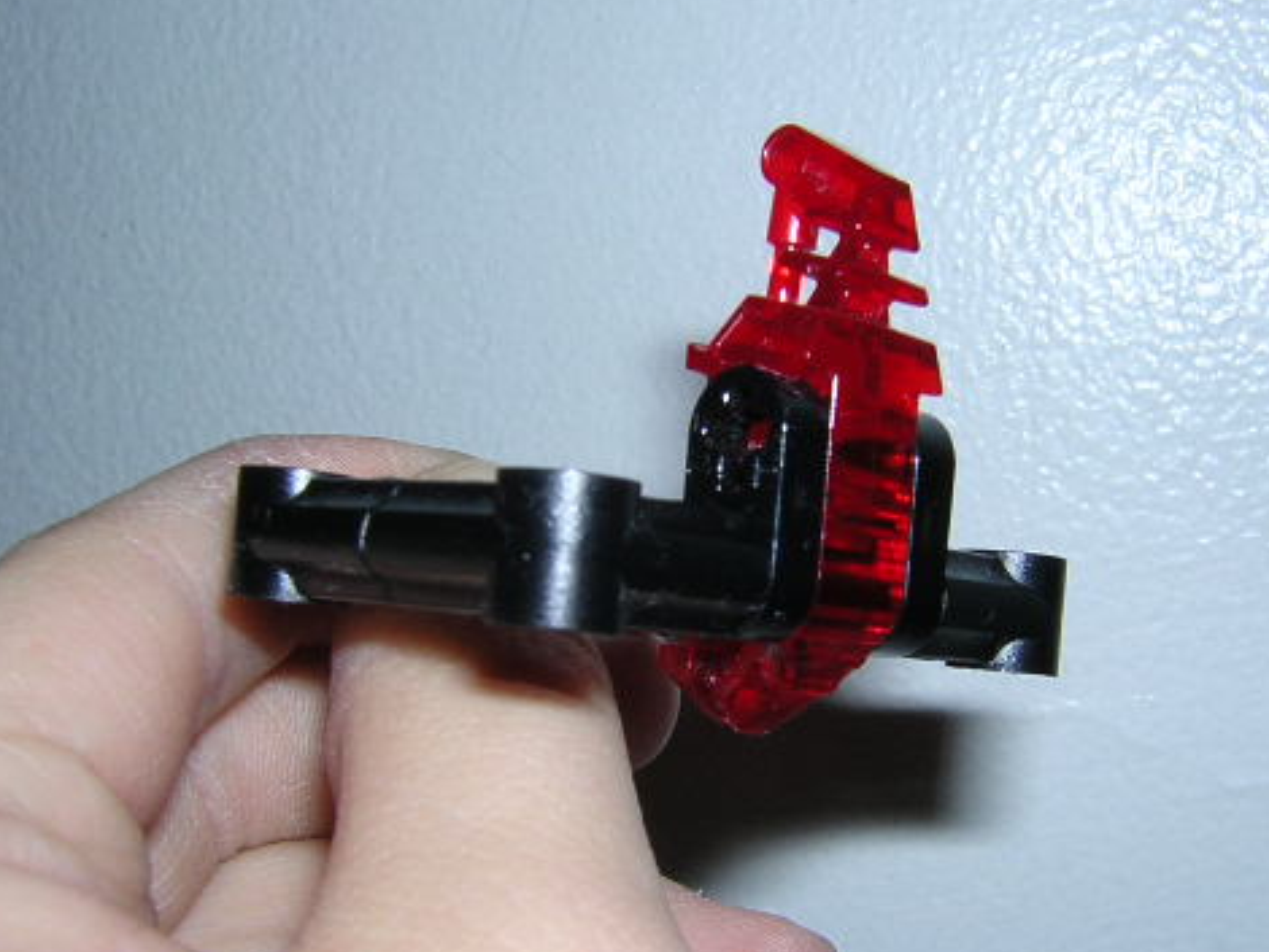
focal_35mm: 49
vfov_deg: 29.7
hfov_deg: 38.8
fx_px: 1797
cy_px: 518
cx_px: 721
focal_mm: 4.7
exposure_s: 1/60.1
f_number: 5.2
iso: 100
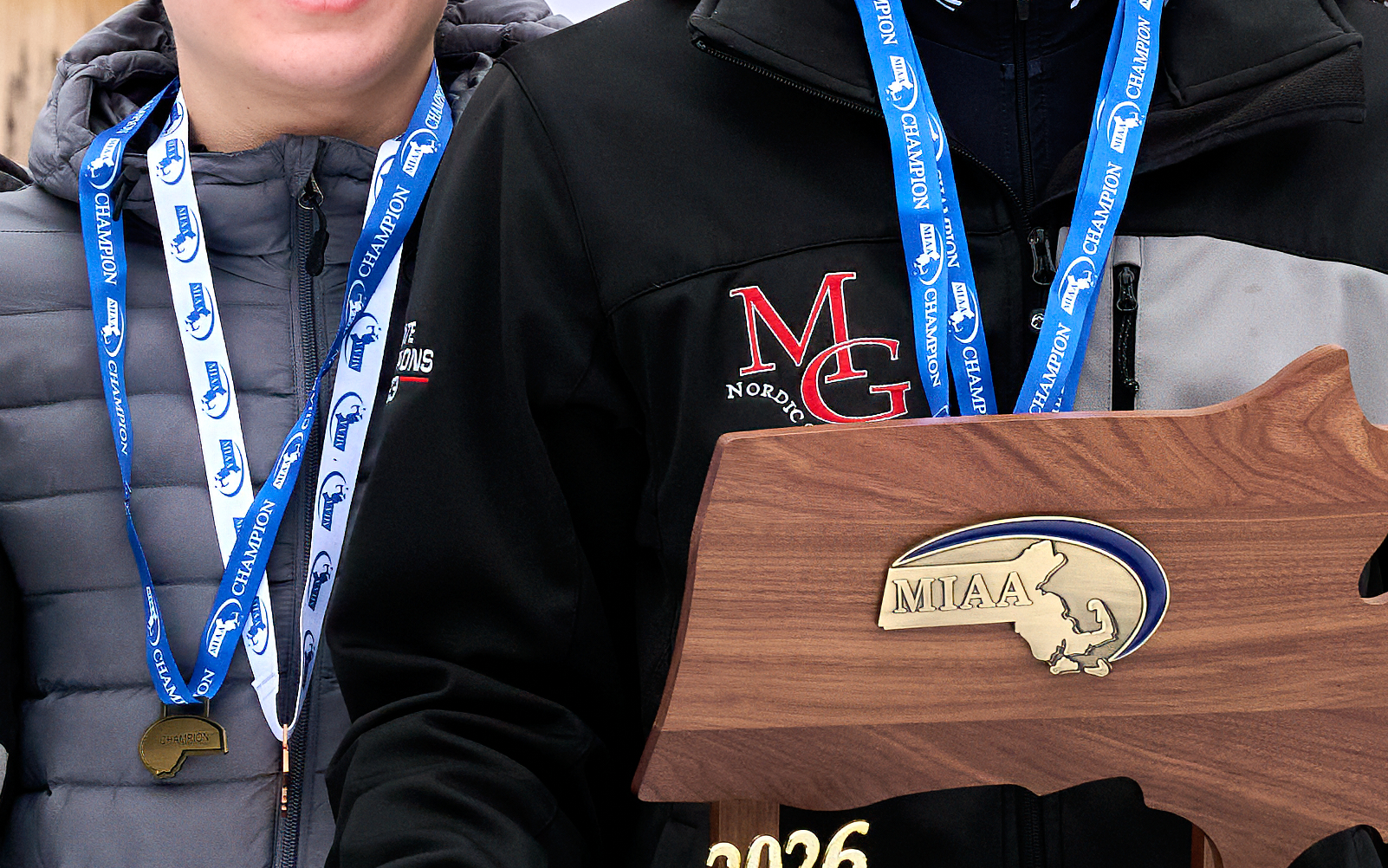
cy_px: 580
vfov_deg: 3.7
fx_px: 13621
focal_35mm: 360
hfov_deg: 5.8
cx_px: 982
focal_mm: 70
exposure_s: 1/800
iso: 250
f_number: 5
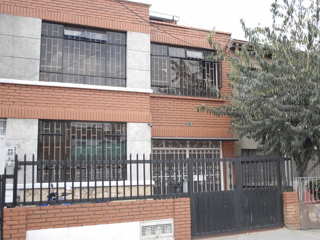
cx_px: 197
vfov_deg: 36.0
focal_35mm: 40
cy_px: 117
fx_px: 370
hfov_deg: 46.5
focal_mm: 22
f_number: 4
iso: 400
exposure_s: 1/500
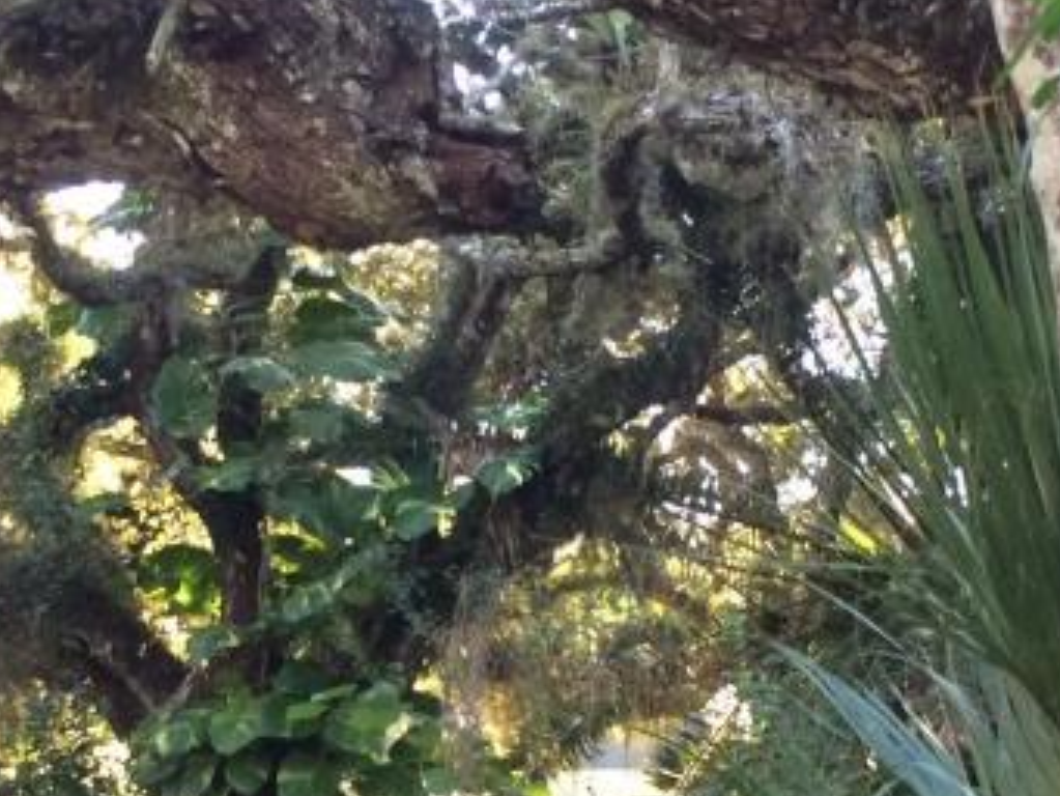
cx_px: 510
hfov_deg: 21.8
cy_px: 763
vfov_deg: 16.2
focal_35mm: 90
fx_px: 2757
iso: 50
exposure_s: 1/30
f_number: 2.2
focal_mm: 4.12
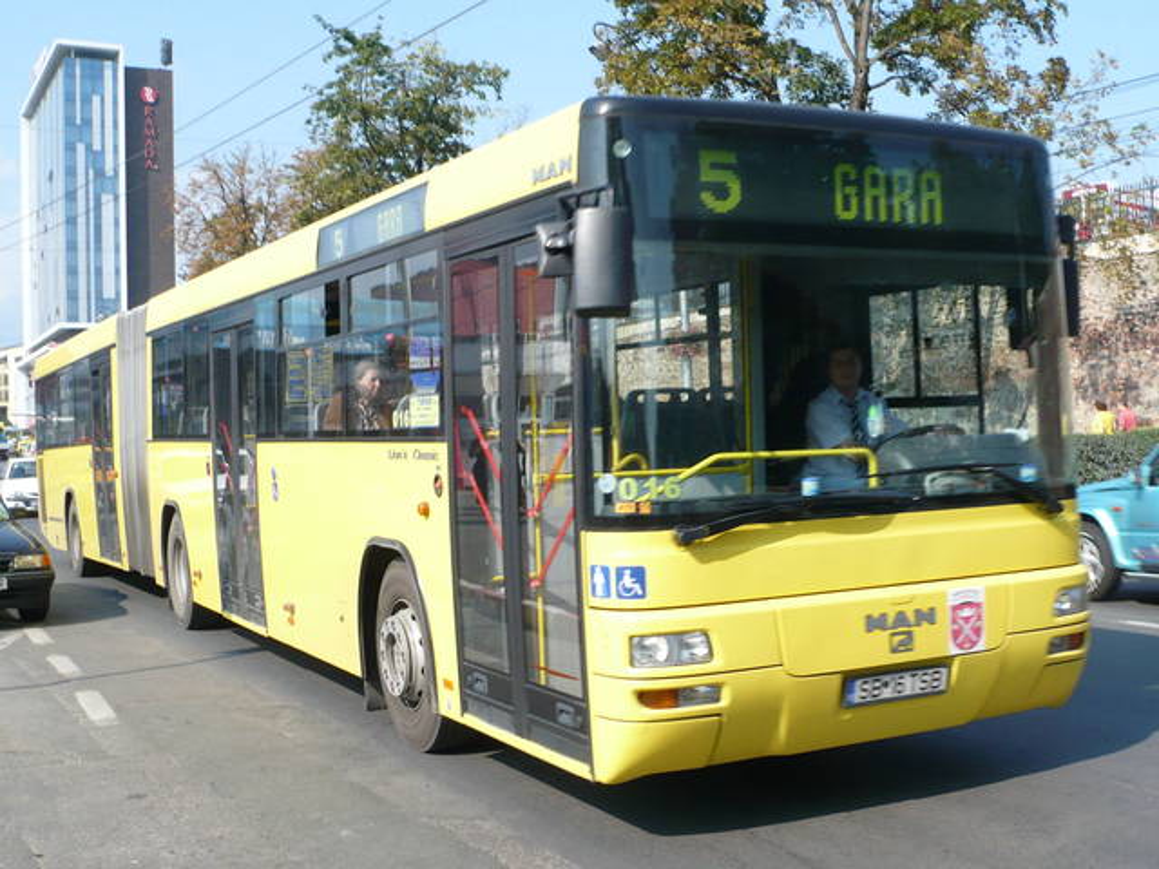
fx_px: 1172
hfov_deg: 52.6
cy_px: 434
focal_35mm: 35
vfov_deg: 40.7
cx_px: 580
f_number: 8
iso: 100
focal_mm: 5.8
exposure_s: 1/160
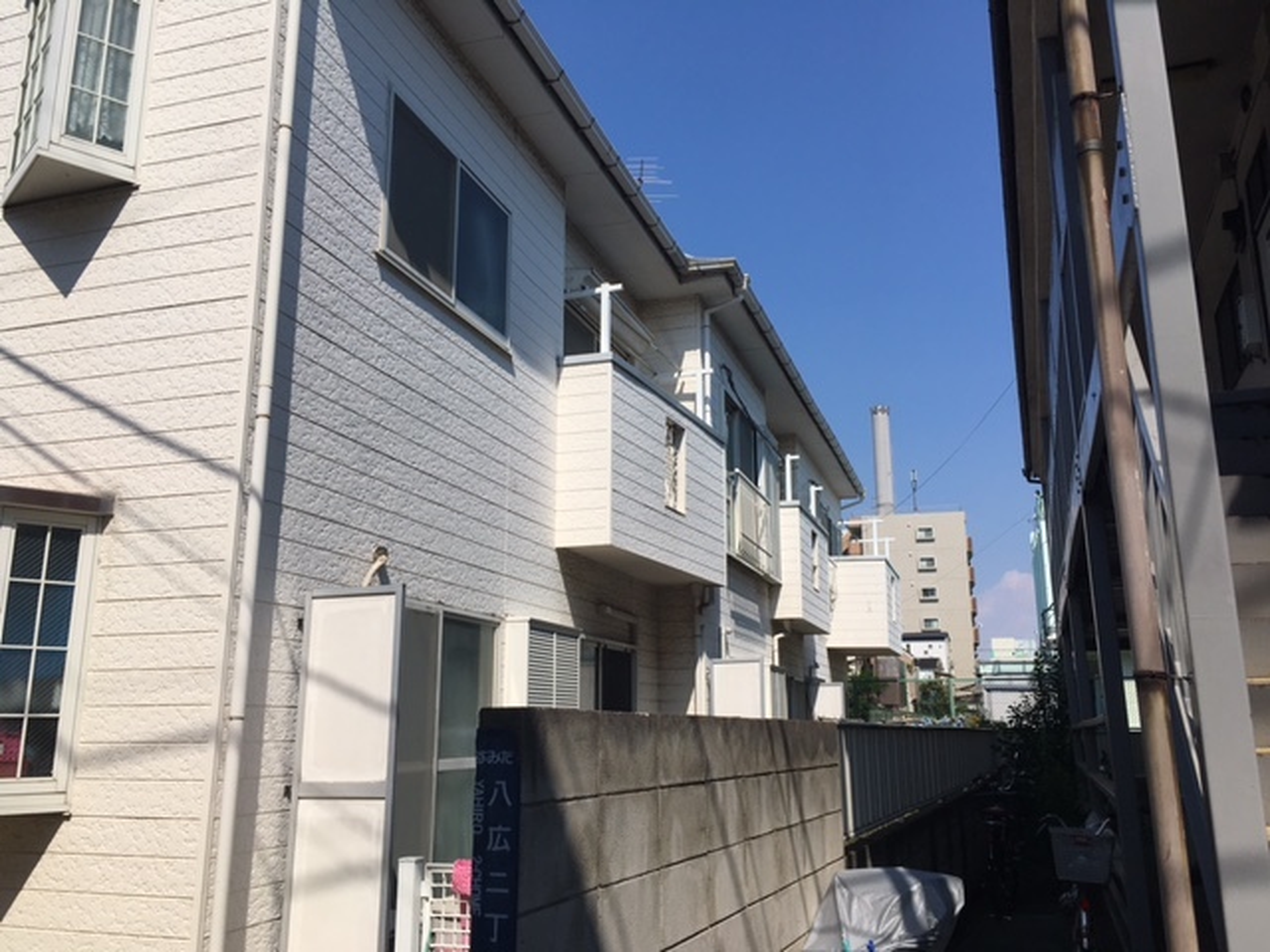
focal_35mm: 29
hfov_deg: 61.7
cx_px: 635
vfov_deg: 48.2
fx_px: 1064
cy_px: 476
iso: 25
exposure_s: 1/2747
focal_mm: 4.15
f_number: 2.2
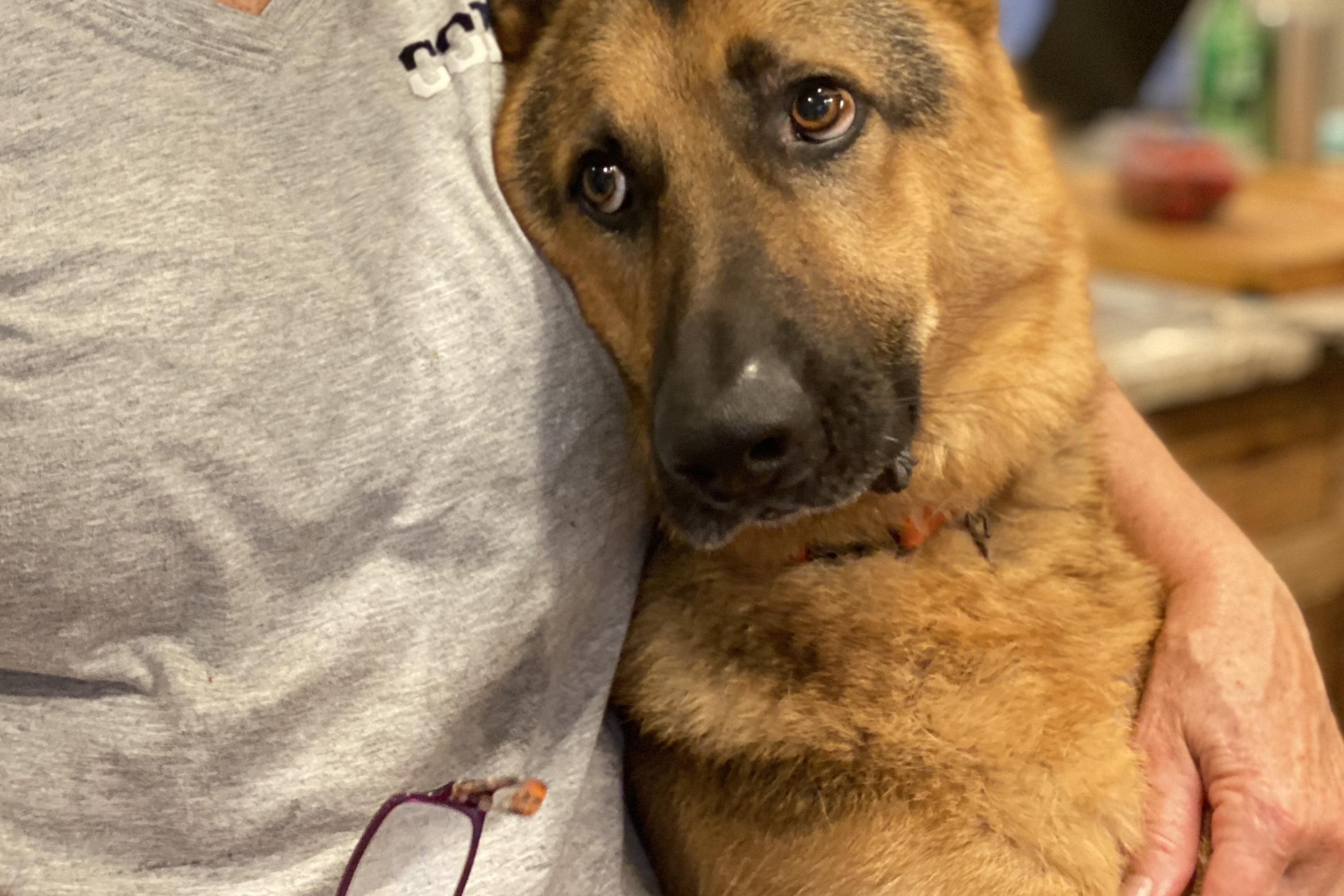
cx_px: 670
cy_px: 41
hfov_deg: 27.7
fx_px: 2725
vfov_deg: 18.3
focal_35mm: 73
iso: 400
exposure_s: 1/30
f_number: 2
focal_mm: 6
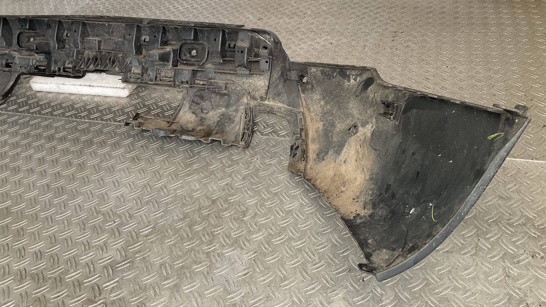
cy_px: 120
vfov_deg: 36.5
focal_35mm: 32
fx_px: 463
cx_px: 272
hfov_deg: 61.0
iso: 50
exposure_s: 1/100
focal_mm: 3
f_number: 1.8
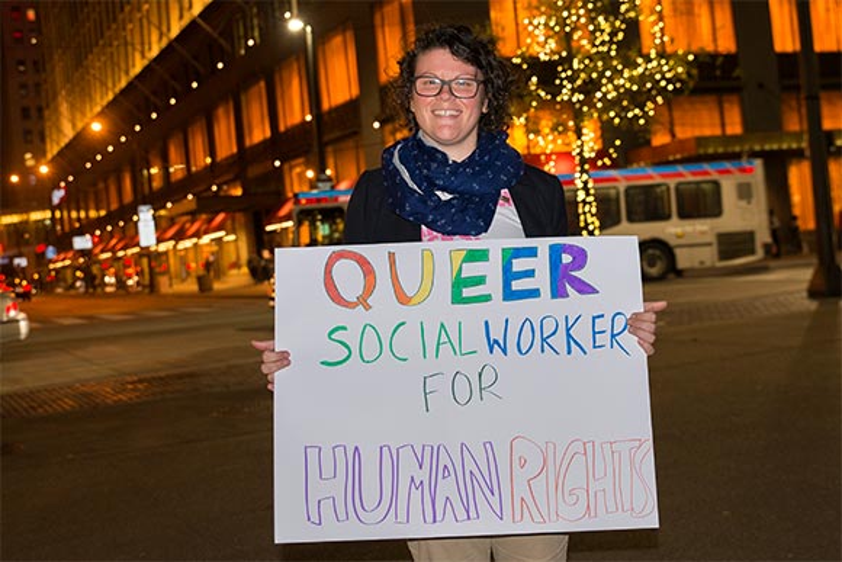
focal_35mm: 36
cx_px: 421
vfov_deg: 36.9
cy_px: 281
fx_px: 842
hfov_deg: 53.1
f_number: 4
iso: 640
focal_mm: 36
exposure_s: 1/90
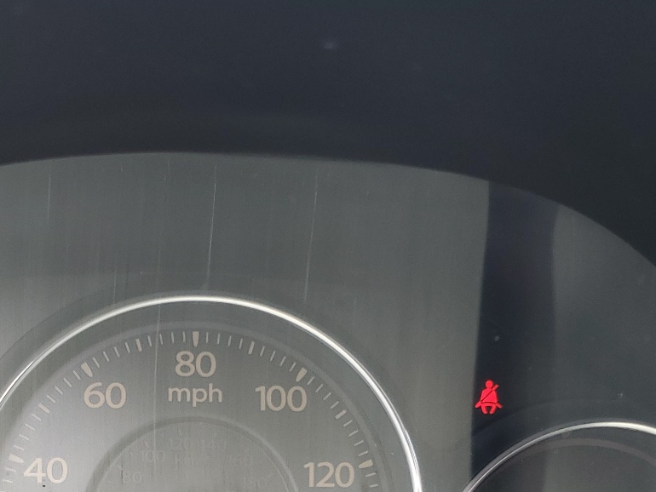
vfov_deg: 25.9
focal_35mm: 54
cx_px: 176
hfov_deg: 34.9
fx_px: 1024
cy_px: 475
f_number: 1.5
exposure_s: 1/120
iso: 53
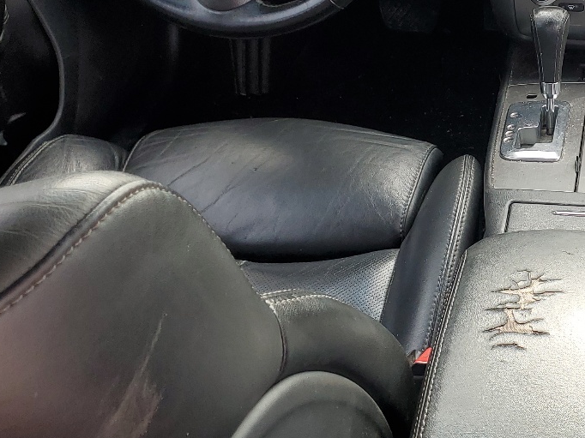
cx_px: 578
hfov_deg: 29.7
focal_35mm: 61
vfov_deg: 23.8
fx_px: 1031
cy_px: 115
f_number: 1.5
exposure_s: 1/133
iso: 50
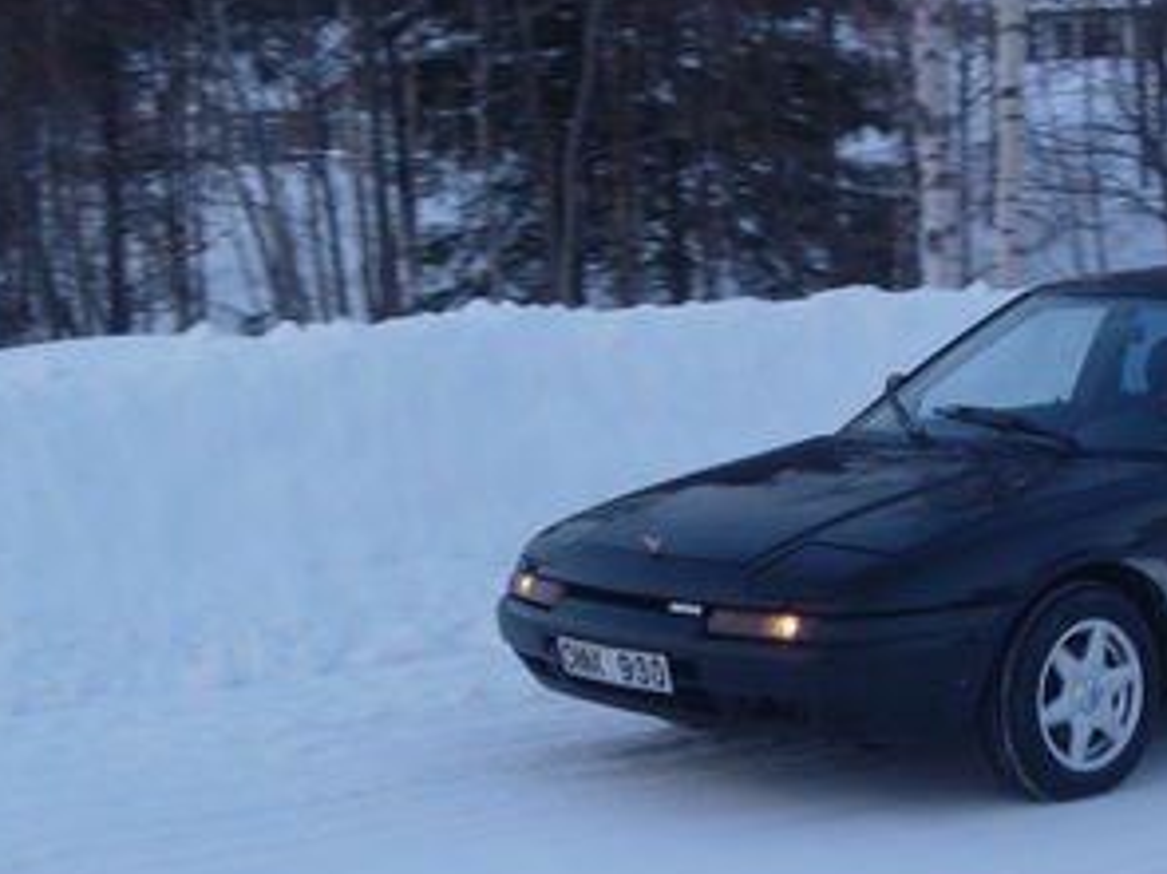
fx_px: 2999
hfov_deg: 21.9
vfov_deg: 16.6
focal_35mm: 89
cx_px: 803
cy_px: 554
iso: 79
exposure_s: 1/114
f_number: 2.9
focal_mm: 8.5
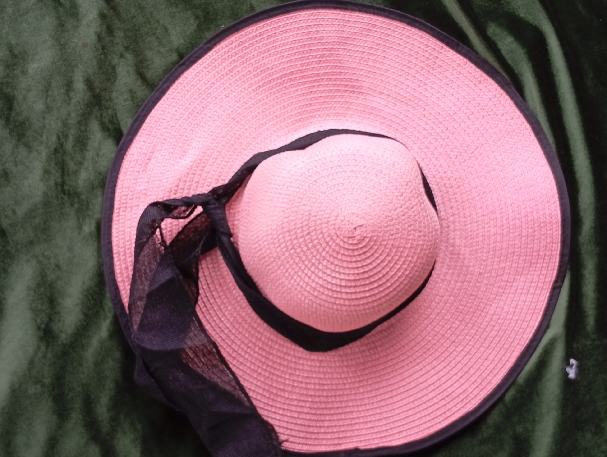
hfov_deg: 35.5
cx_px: 304
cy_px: 228
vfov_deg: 27.1
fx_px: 948
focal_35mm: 54
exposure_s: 1/50
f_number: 1.8
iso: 72
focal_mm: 3.98
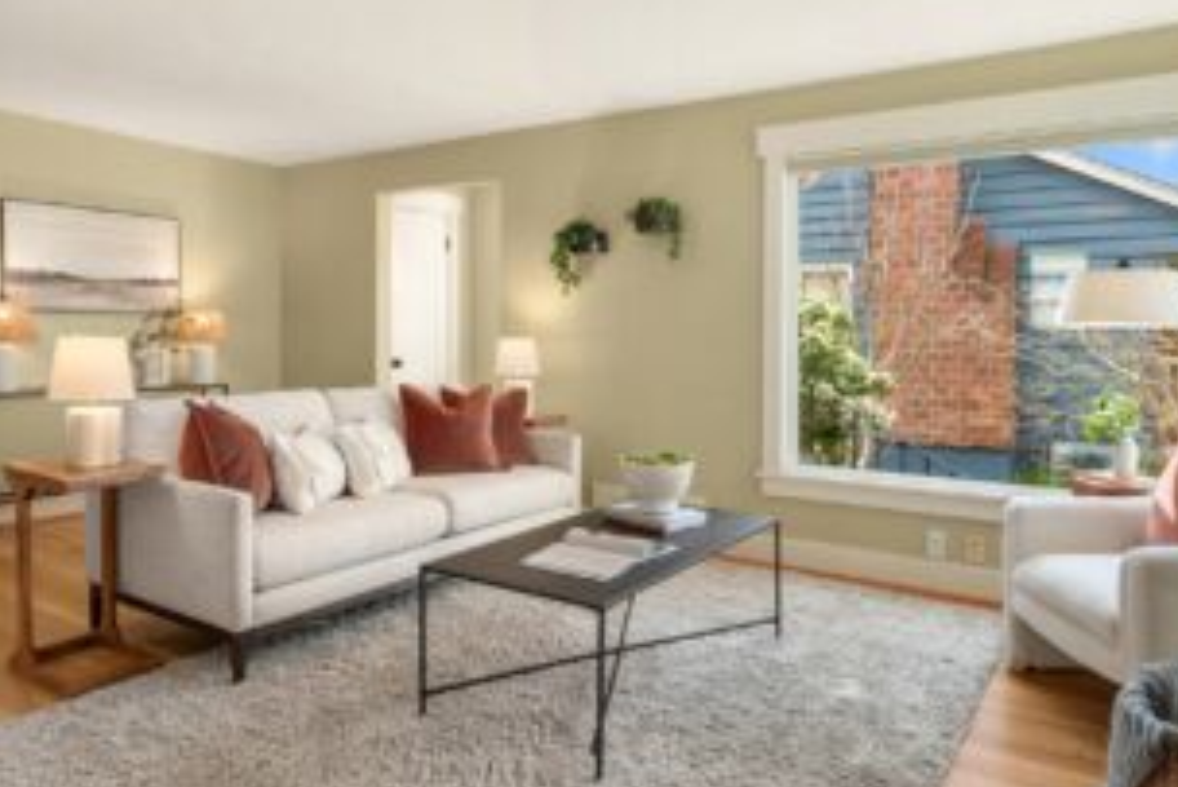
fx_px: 818
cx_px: 581
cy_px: 405
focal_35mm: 25
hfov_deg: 71.5
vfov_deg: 51.3
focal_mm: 19
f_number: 7.1
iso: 100
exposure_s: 1/3
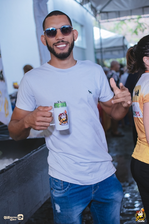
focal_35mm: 52
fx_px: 326
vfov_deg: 37.8
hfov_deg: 25.8
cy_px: 112
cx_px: 74
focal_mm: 35
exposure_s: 1/400
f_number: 2.5
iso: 1600
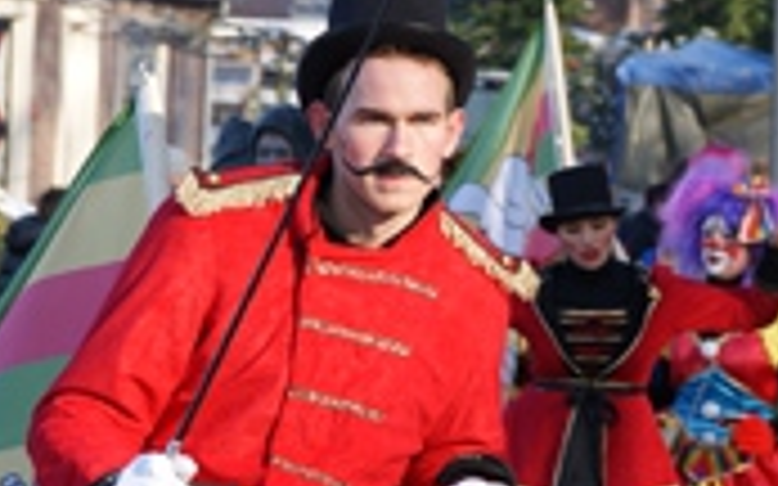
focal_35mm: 332
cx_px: 742
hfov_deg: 6.3
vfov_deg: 3.9
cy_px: 101
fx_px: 7047
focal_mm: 75
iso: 100
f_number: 6.3
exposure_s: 1/160
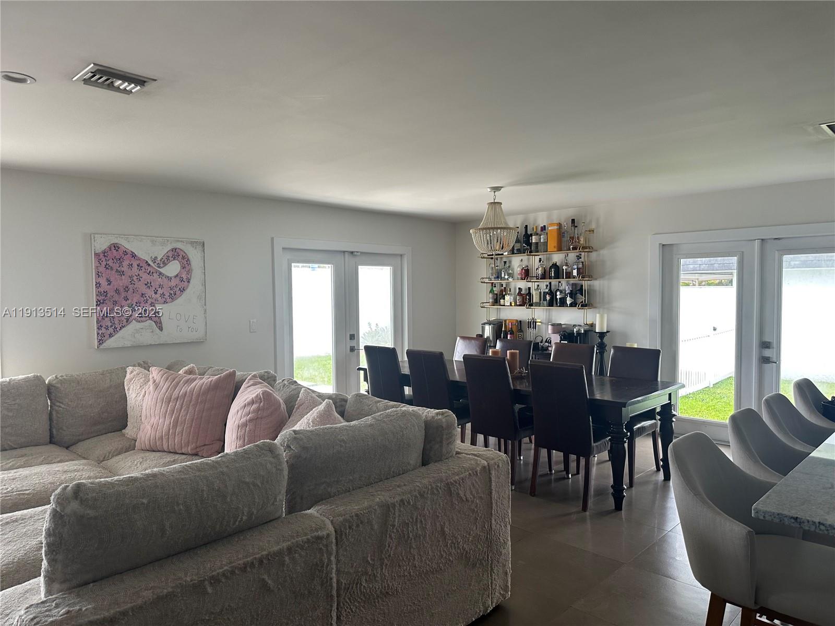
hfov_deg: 71.6
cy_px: 313
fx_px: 579
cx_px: 418
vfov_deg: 56.8
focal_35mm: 24
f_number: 1.78
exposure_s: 1/121
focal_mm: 6.86
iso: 160
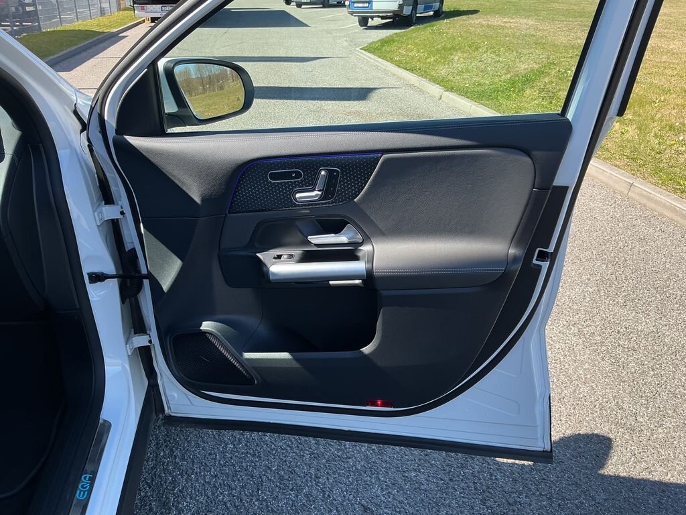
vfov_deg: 48.2
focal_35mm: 29
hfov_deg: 61.7
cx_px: 343
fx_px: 575
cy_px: 258
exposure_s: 1/457
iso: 25
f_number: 1.8
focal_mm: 3
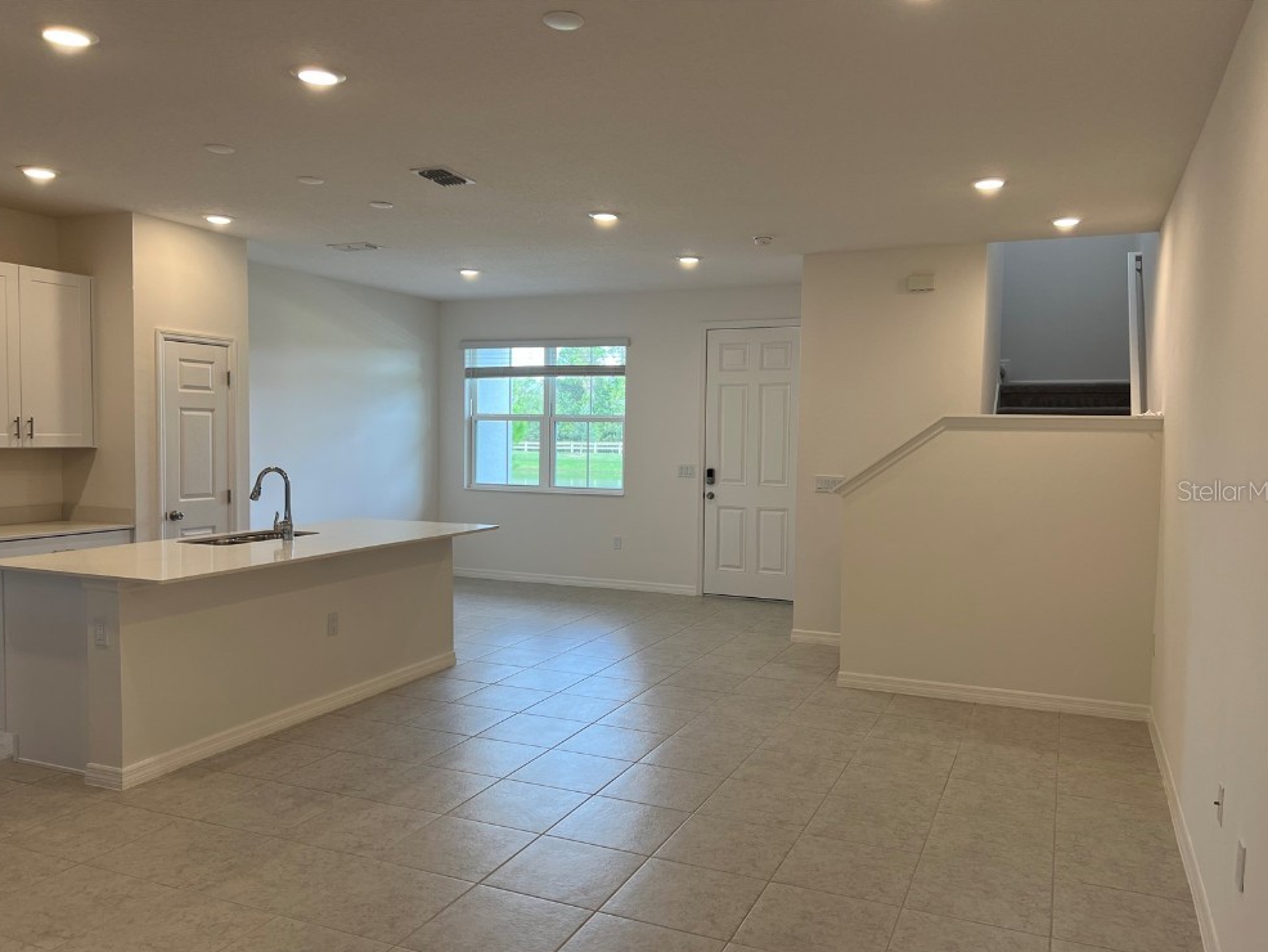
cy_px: 490
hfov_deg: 65.3
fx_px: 989
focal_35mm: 27
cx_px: 640
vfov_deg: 51.4
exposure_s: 1/141
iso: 50
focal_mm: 5.7
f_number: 1.5
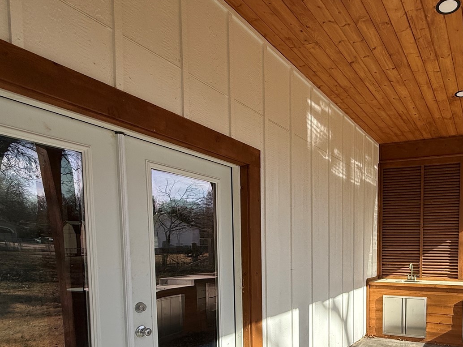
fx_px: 348
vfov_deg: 50.4
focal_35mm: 26
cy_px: 269
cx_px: 358
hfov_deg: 62.6
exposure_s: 1/1235
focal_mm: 2.22
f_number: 2.2
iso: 64
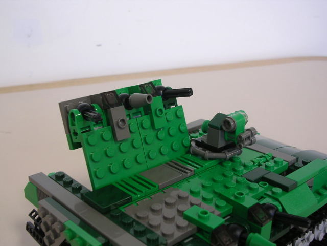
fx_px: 435
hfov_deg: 41.2
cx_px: 164
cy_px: 123
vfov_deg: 31.5
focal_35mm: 46
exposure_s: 1/3.7
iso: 106
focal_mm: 7.1
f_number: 3
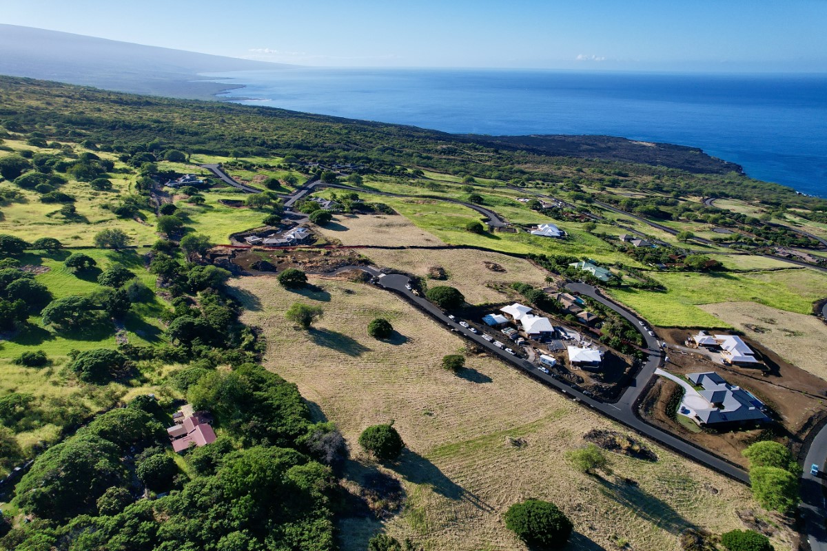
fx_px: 505
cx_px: 414
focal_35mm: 22
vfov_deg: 57.2
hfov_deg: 78.6
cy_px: 276
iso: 100
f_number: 2.8
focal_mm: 8.38
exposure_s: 1/2500
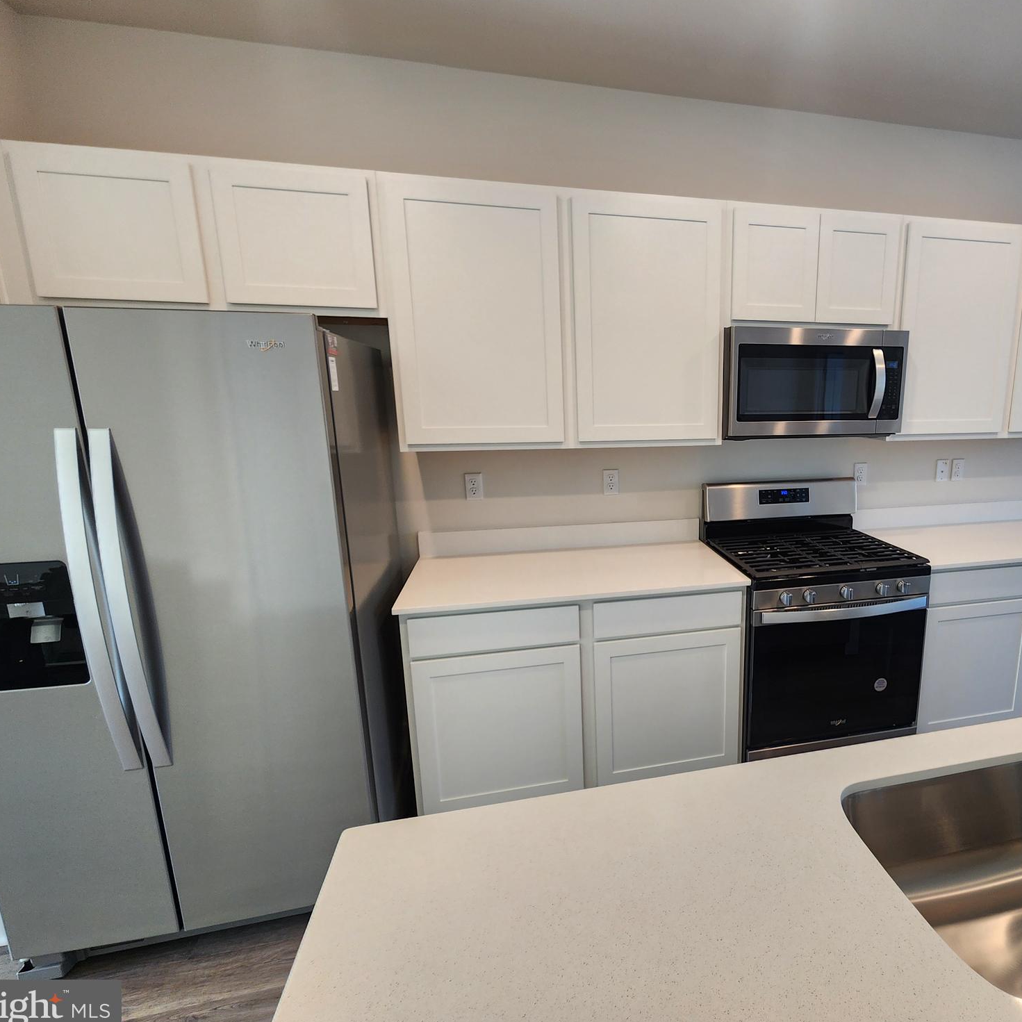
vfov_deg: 87.4
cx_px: 659
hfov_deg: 85.1
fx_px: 534
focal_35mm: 16
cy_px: 503
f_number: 2.2
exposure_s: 1/60
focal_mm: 2.2
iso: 125
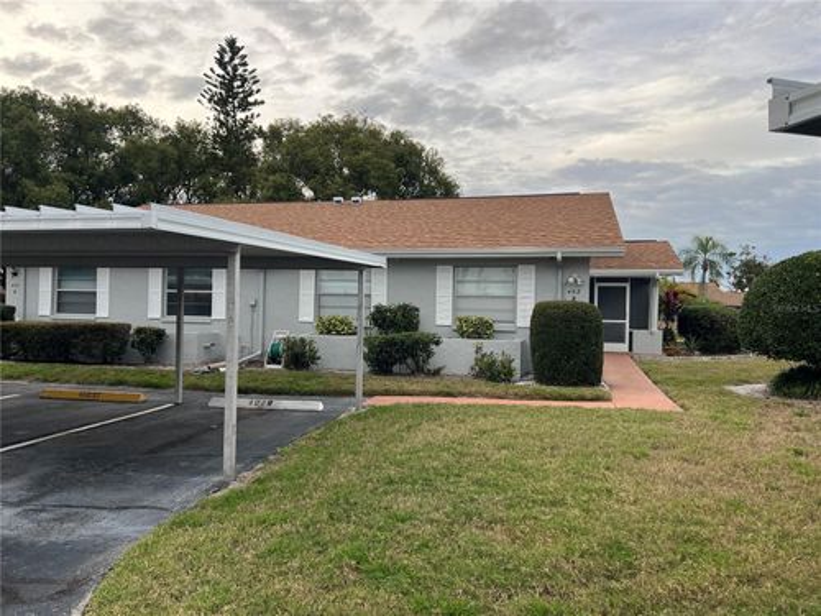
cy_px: 308
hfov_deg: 67.3
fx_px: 617
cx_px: 410
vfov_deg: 53.1
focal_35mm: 26
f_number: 1.5
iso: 50
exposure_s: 1/696
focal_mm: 5.7
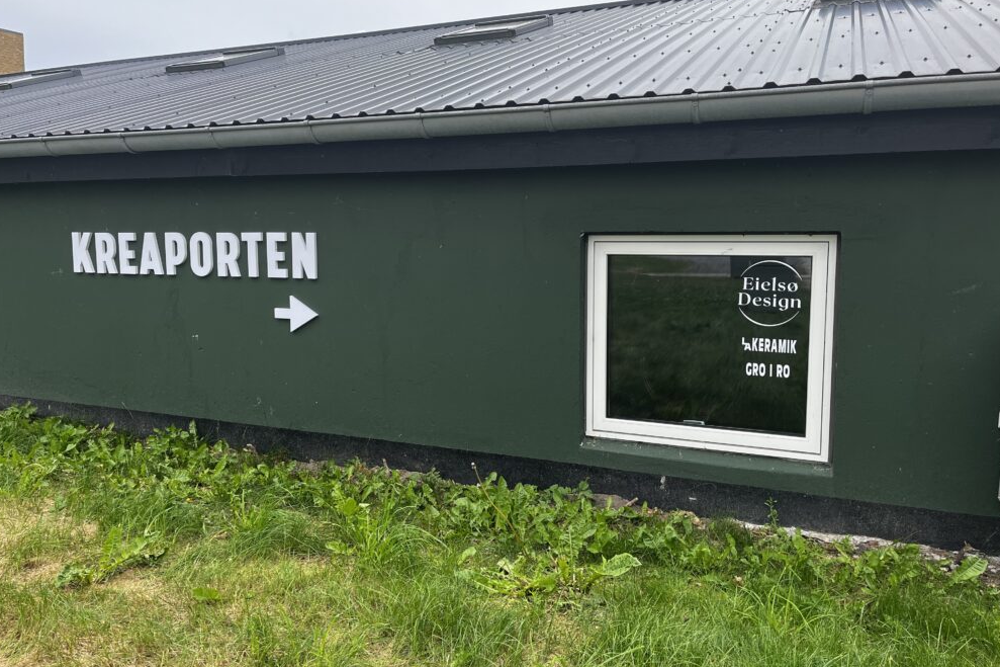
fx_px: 778
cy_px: 313
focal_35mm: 28
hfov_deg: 65.5
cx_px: 489
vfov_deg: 46.4
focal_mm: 5.1
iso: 50
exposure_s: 1/913
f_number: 1.6
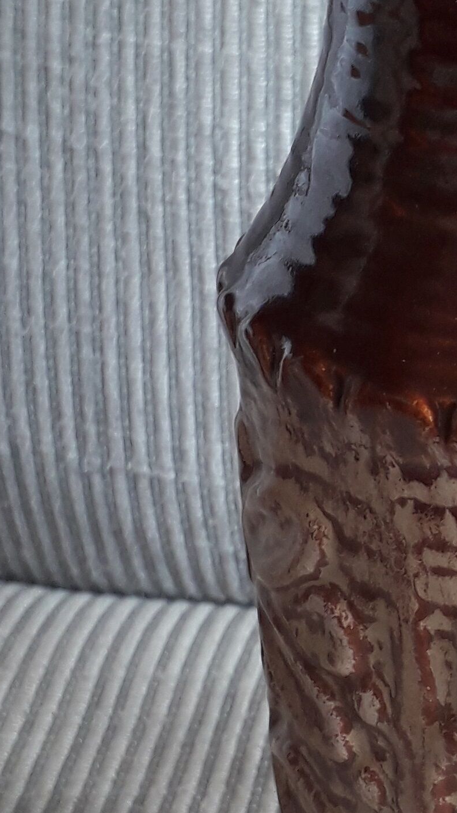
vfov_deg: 24.7
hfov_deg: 13.4
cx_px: 657
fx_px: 1853
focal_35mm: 86
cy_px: 468
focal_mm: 3.6
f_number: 1.9
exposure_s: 1/50
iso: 50
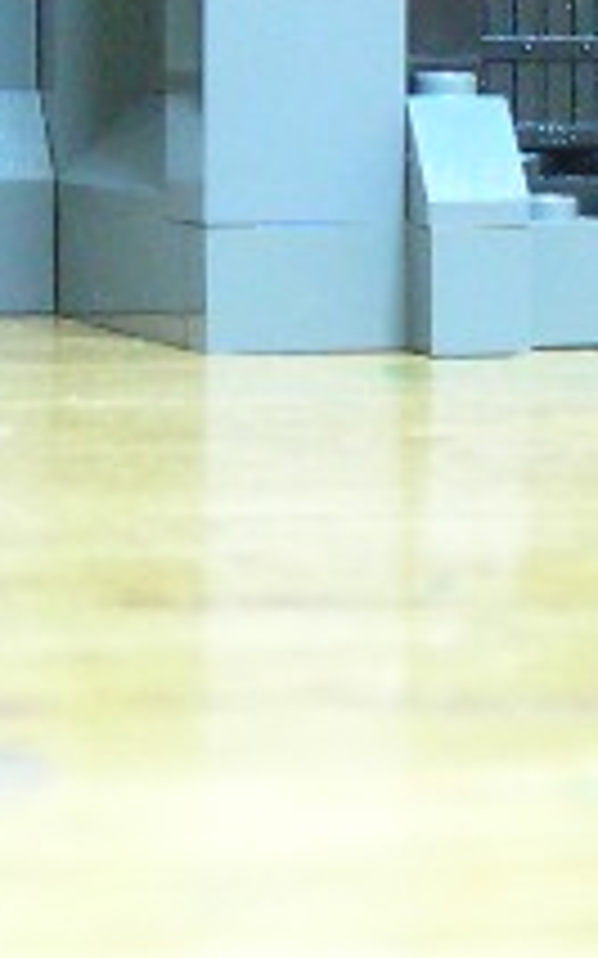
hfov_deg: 6.2
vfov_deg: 10.0
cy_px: 40
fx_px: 5454
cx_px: 688
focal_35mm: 209
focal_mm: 6.8
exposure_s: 2
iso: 200
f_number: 3.3
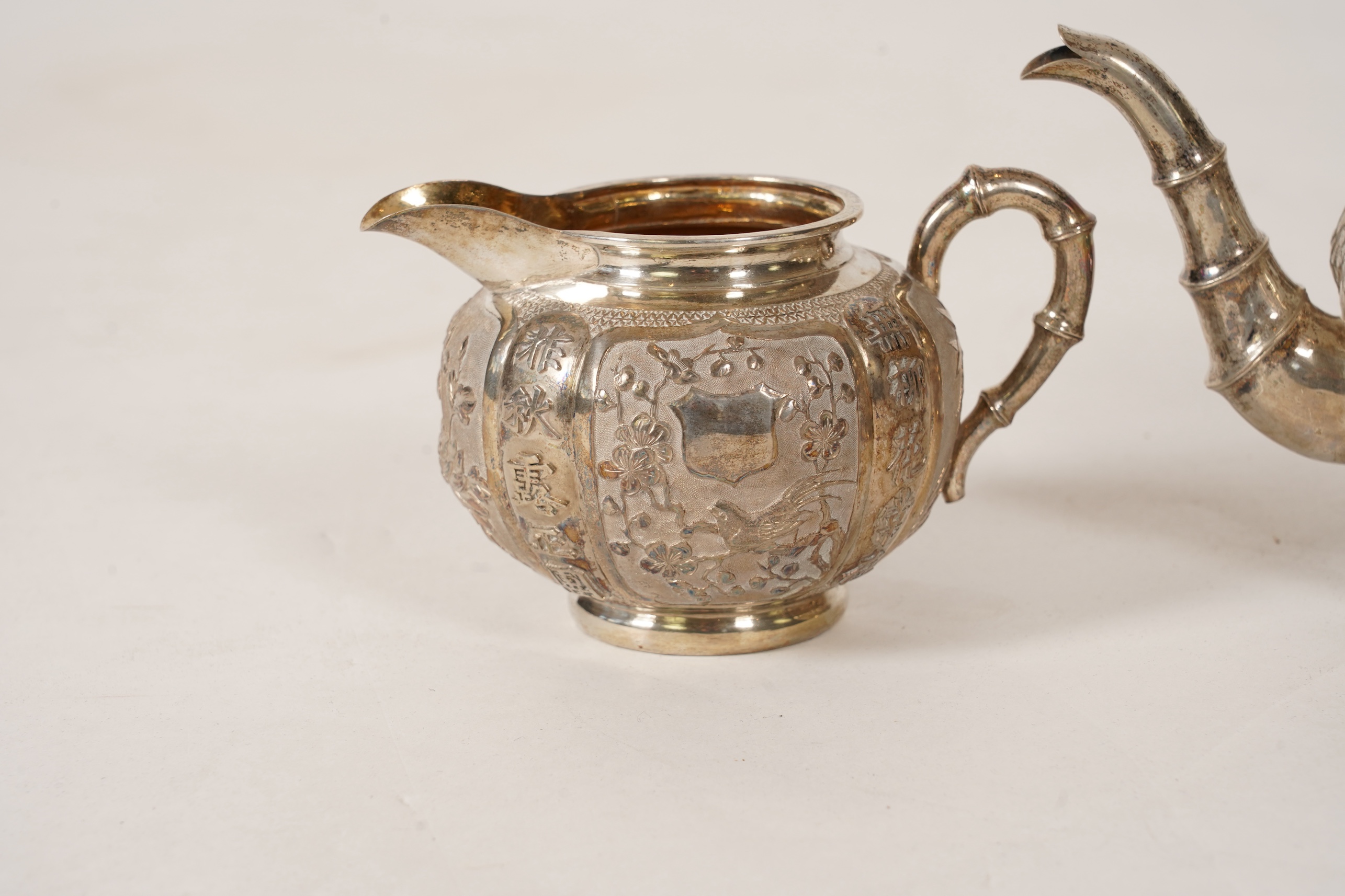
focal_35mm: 105
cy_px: 448
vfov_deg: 13.0
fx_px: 3923
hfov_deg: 19.5
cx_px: 672
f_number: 11
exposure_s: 1/125
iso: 500
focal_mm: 105
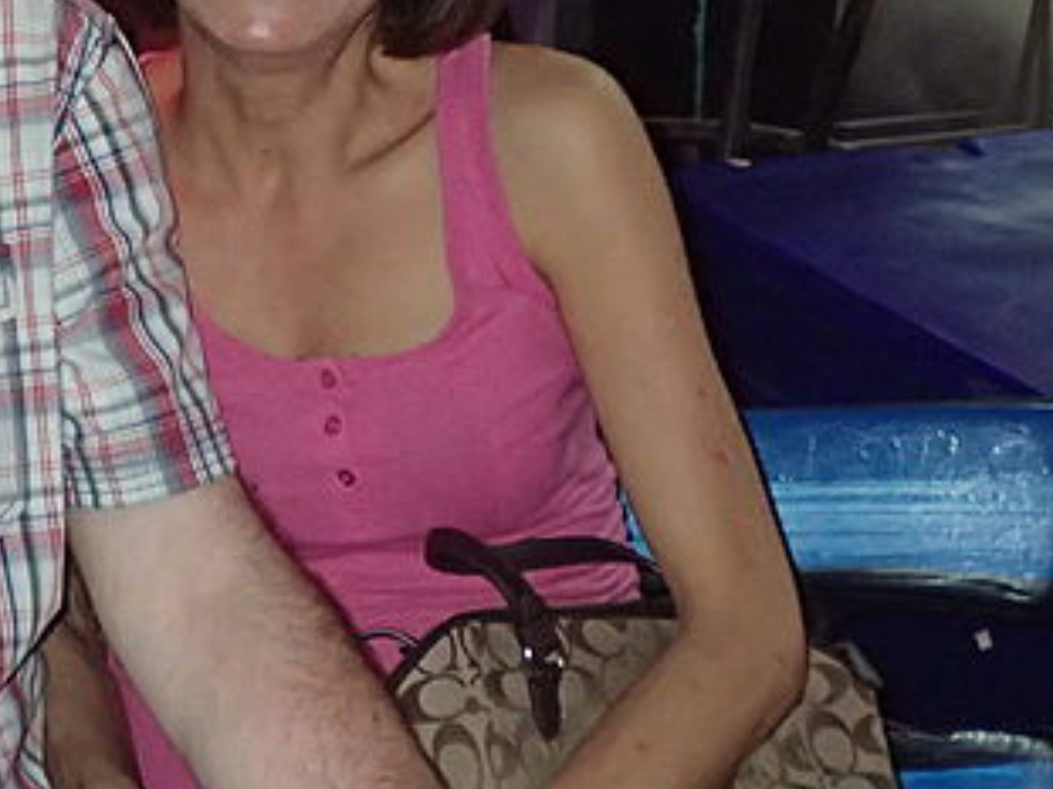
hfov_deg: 18.7
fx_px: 3132
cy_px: 81
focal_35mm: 103
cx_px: 74
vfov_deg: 14.2
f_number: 2.8
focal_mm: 7.34
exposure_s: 1/40
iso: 800
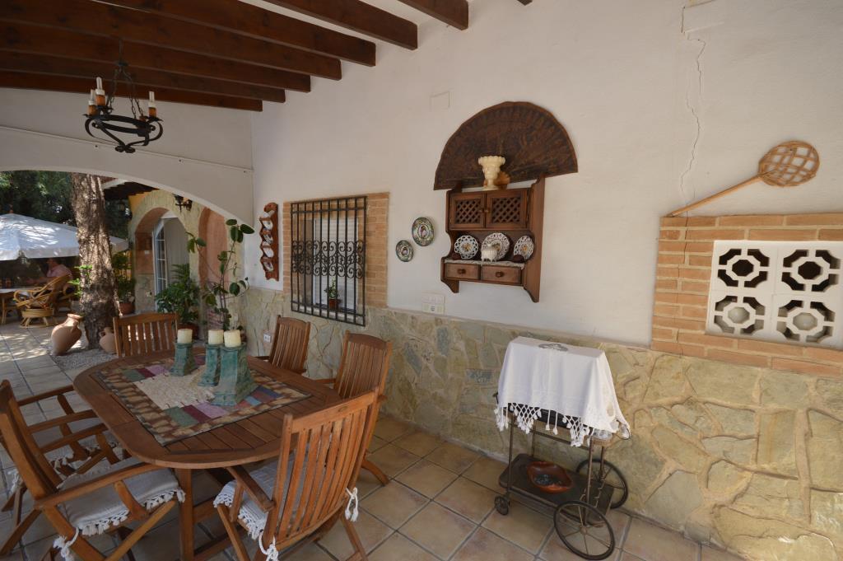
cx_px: 422
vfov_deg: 77.2
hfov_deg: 100.4
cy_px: 280
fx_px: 351
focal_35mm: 15
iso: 160
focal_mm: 10
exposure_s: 1/125
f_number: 5.6
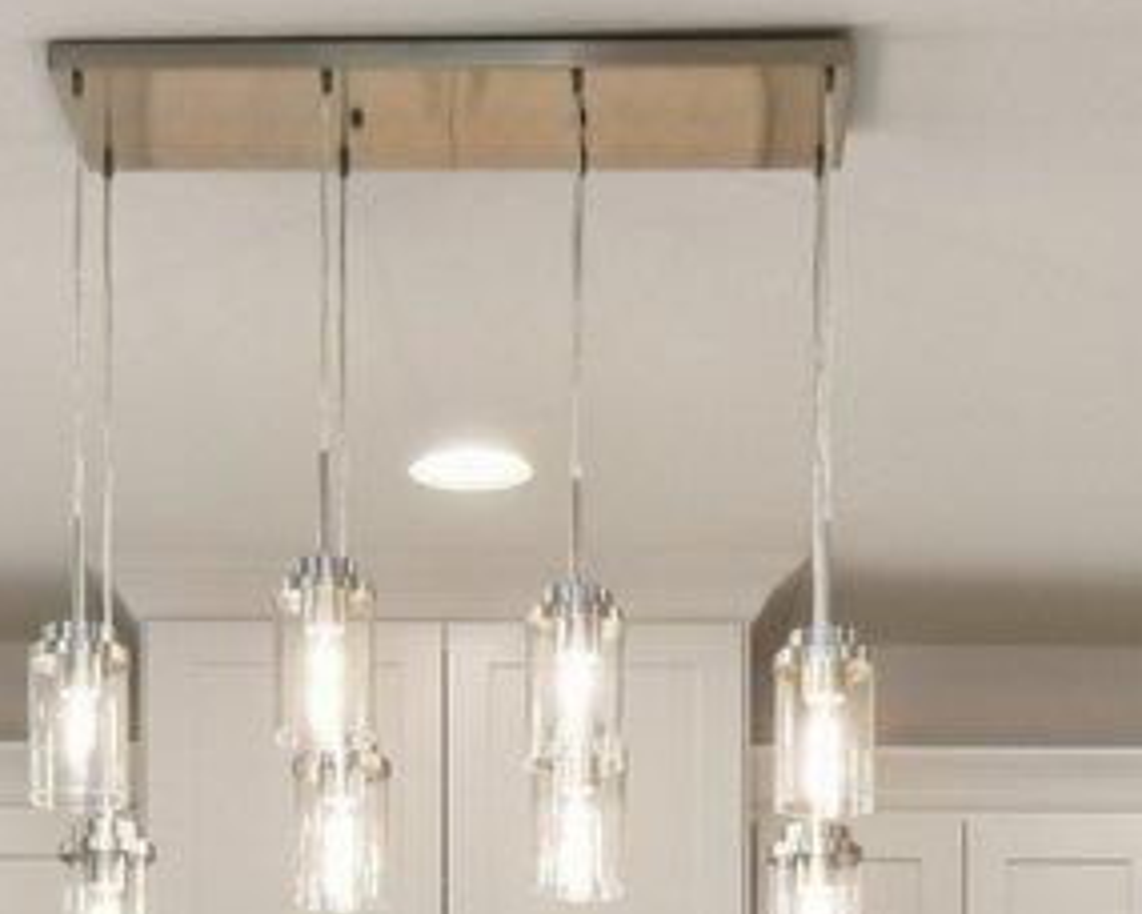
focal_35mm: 108
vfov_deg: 13.0
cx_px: 537
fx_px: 3650
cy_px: 1628
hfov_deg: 17.8
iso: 800
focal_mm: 16
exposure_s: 1/100
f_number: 8
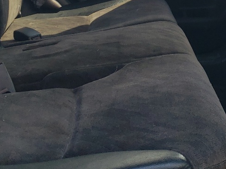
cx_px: 103
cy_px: -31
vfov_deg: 16.5
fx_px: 561
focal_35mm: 86
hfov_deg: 22.8
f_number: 1.5
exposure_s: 1/400
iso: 50
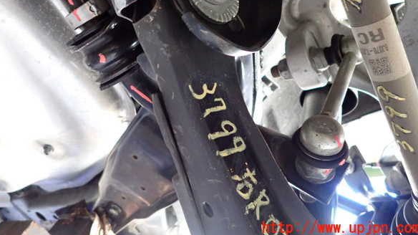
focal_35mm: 28
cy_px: 76
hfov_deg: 67.9
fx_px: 310
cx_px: 209
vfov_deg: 40.9
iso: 1000
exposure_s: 1/60
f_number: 2
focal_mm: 4.5
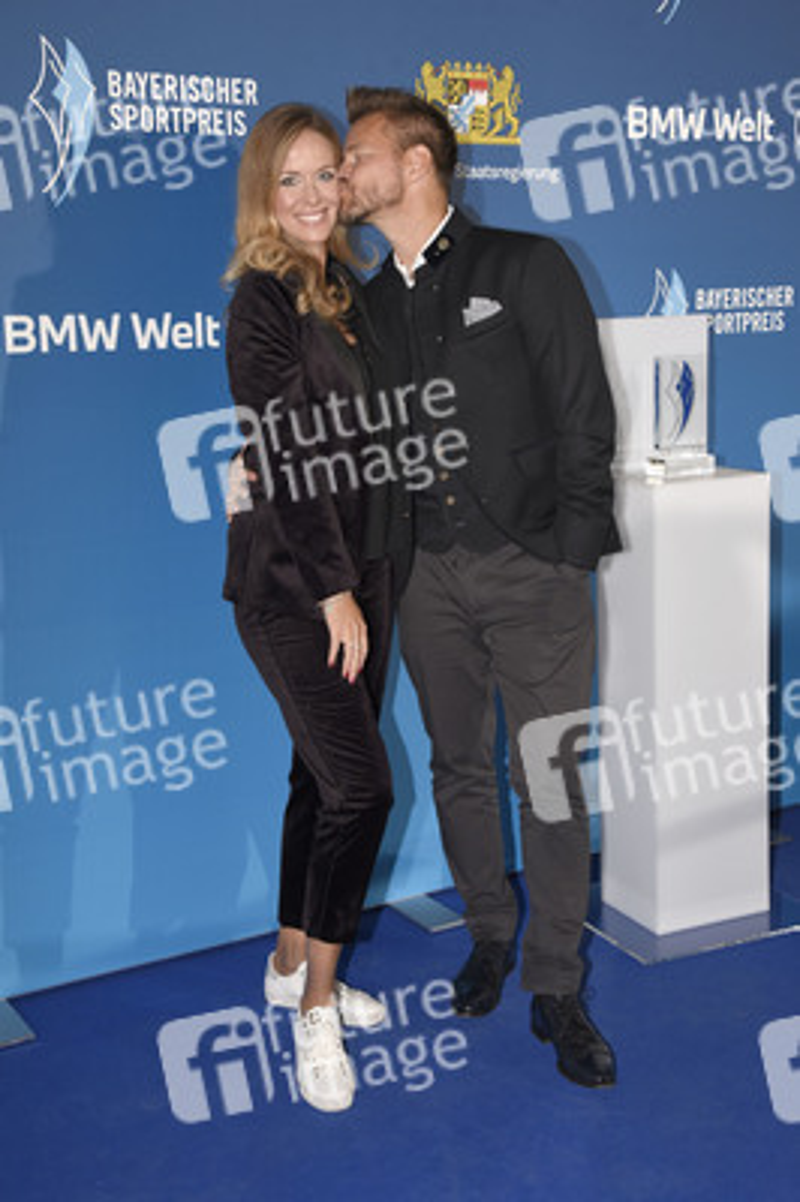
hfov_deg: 29.2
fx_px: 1536
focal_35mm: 46
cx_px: 400
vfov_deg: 42.8
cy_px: 601
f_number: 6.3
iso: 1600
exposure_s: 1/80
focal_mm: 46
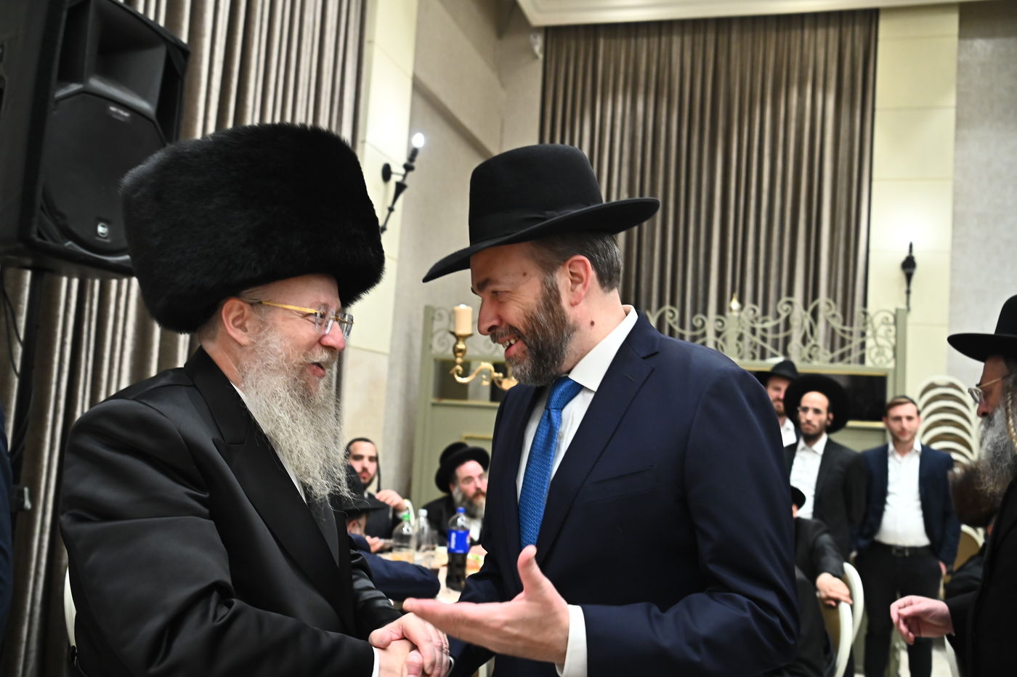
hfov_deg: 54.5
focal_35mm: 35
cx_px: 508
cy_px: 338
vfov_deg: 37.8
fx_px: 988
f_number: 4
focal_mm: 35
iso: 3200
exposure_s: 1/200
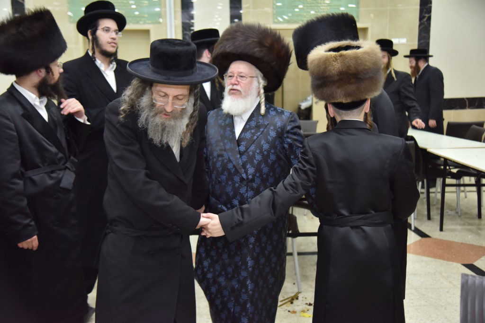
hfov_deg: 42.7
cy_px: 162
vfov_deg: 29.3
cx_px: 242
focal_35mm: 46
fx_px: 620
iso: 1600
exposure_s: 1/250
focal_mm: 46
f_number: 4
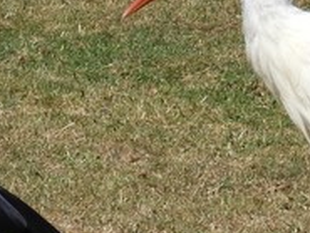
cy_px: 230
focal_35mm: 998
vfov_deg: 1.5
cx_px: 75
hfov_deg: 2.0
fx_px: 8943
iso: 100
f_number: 5.3
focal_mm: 32.2
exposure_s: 1/800
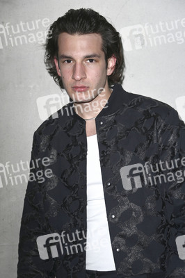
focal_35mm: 92
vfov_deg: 22.2
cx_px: 92
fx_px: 710
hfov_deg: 14.8
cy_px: 139
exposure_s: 1/160
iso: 640
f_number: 5.6
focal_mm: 92
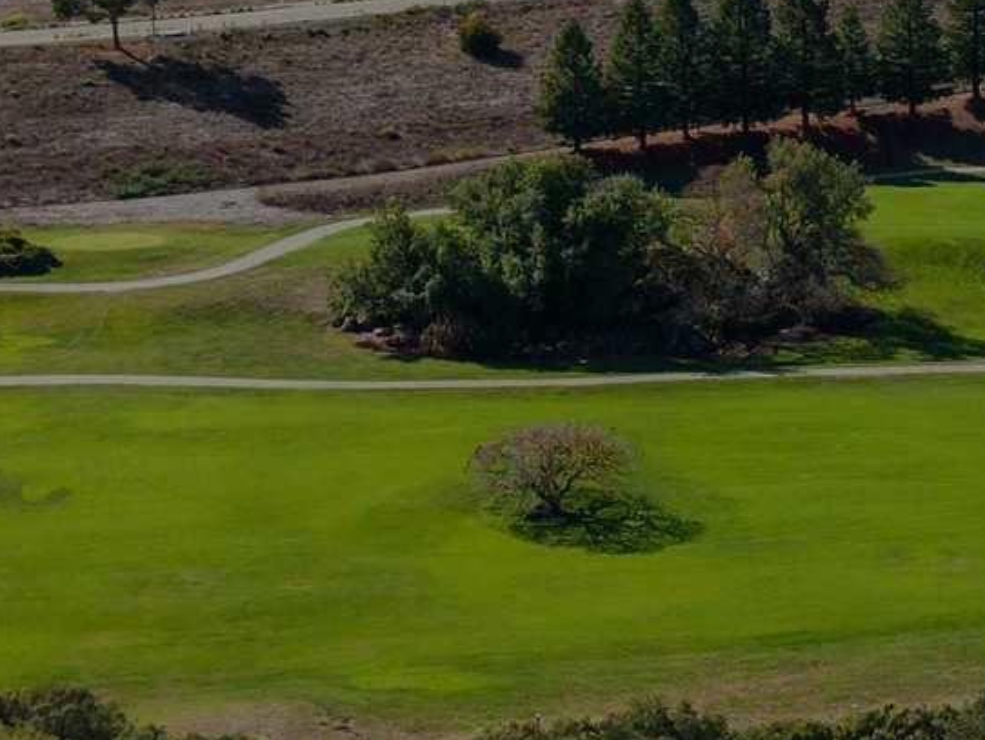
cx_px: 1098
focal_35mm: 136
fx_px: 3872
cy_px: 384
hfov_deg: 14.2
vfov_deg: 10.9
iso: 200
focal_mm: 8.7
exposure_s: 1/730
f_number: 1.8
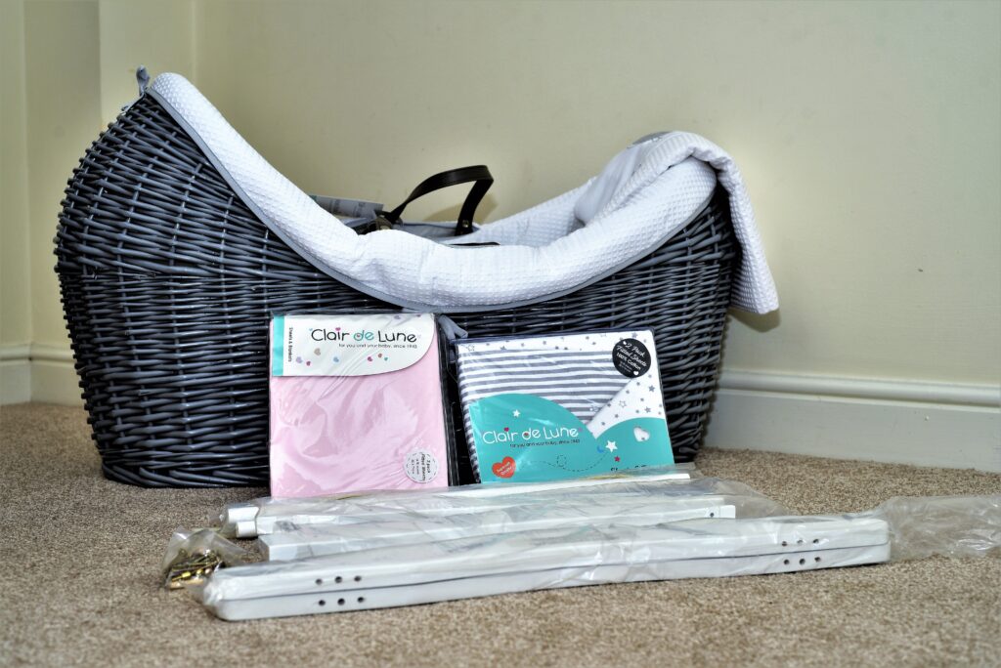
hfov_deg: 39.6
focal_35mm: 50
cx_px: 500
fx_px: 1391
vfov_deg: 27.0
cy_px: 334
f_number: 6.3
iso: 160
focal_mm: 50
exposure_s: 1/100
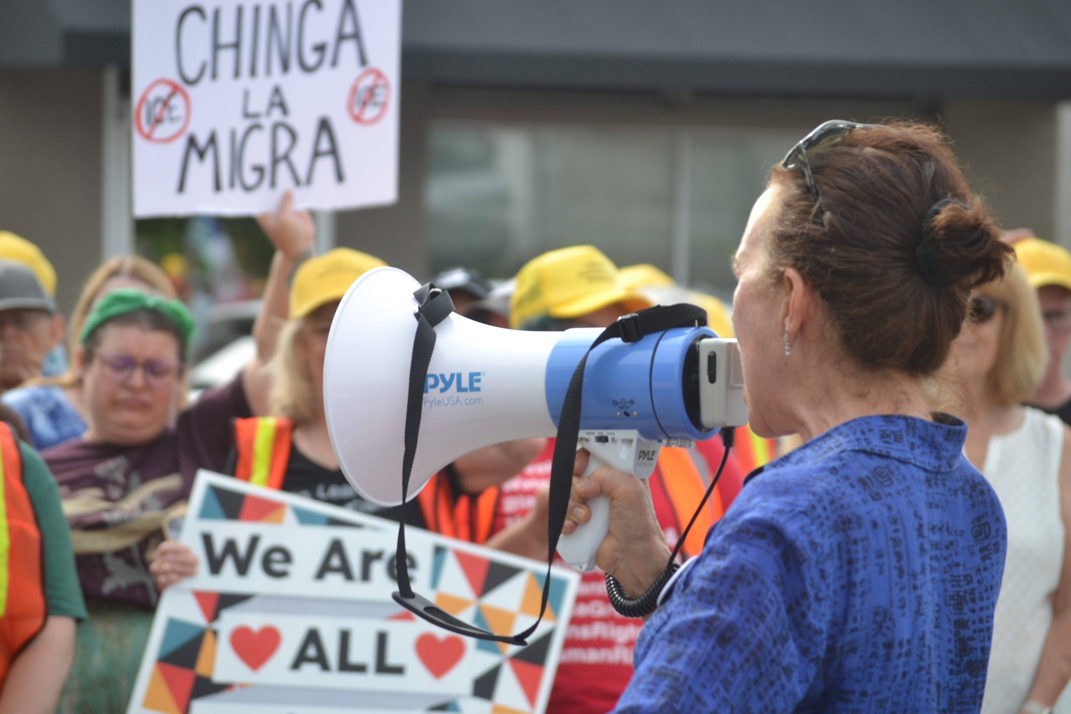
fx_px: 5176
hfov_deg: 11.8
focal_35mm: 174
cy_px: 357
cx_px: 536
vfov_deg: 7.9
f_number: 5.6
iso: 125
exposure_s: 1/250
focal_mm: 116
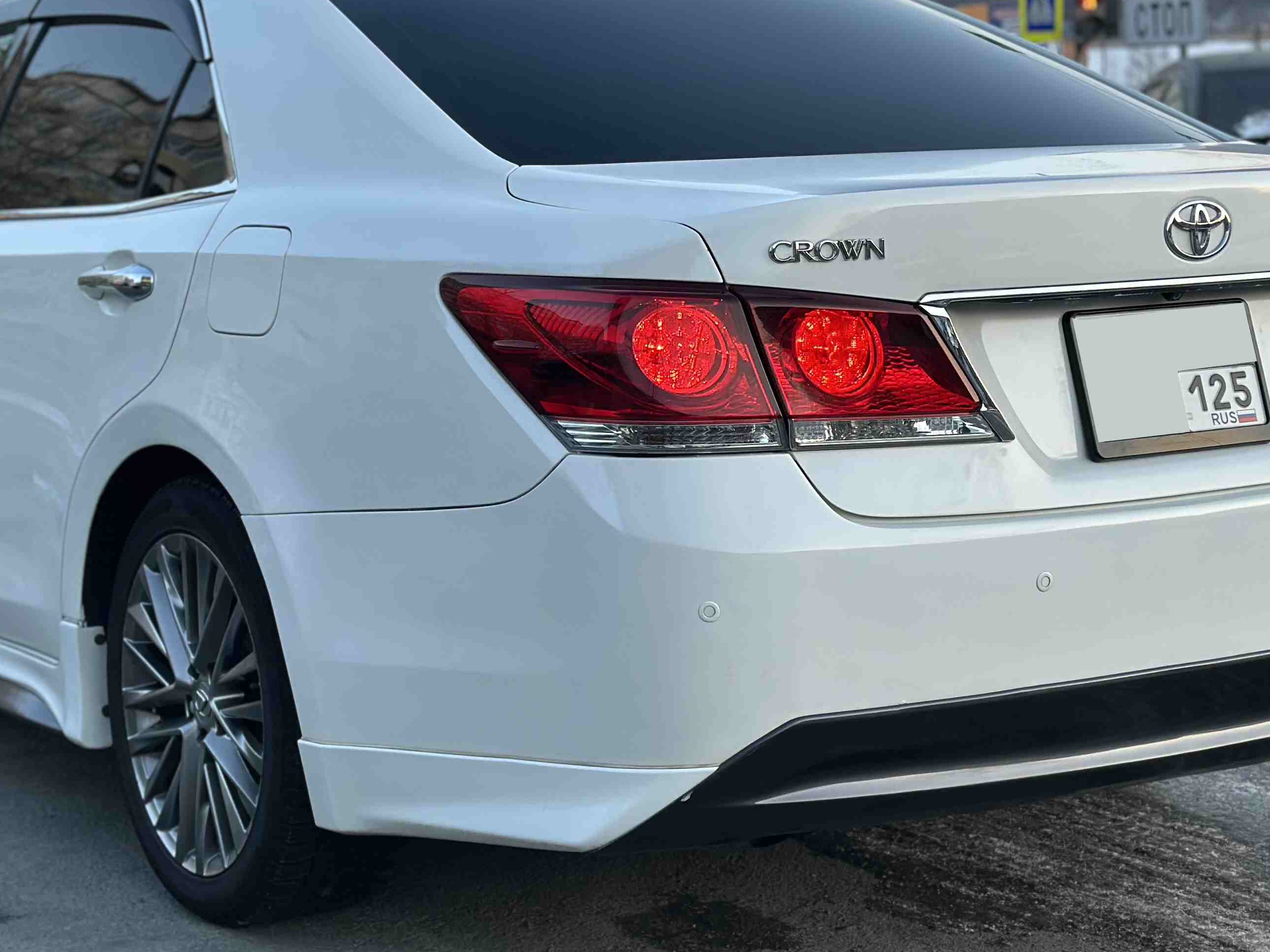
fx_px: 2752
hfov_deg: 26.0
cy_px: 454
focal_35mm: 75
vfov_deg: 19.6
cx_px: 571
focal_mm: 6.86
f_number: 1.78
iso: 64
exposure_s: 1/154
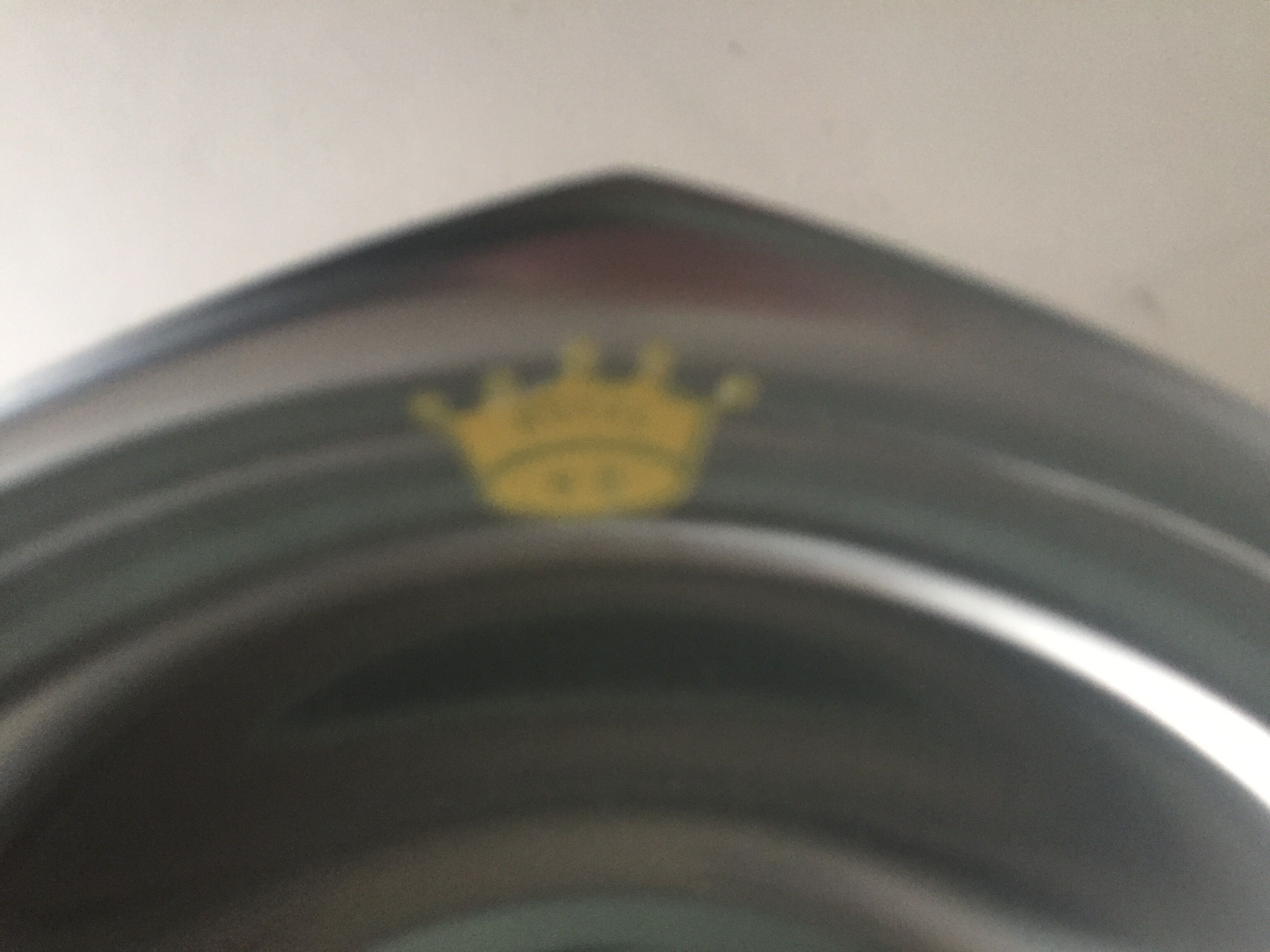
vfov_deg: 48.2
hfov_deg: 61.7
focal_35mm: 29
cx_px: 635
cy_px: 476
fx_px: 1064
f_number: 2.2
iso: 250
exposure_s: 1/30
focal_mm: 4.15
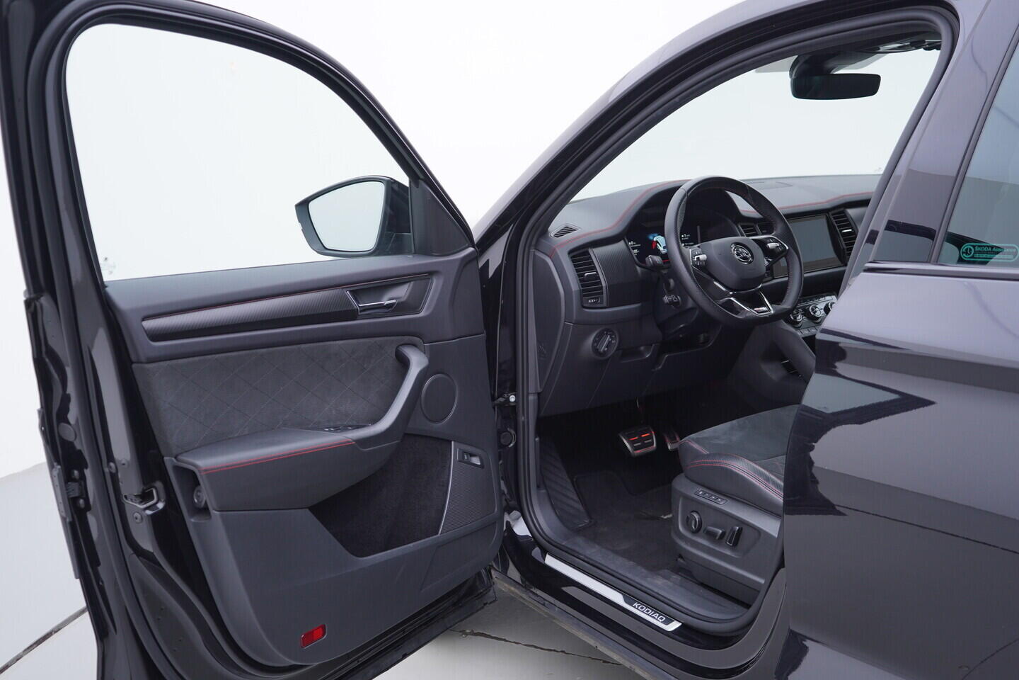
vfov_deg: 36.9
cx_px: 510
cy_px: 340
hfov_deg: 53.1
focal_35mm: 36
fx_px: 1019
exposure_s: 1/50
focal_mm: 24
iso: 125
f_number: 3.2
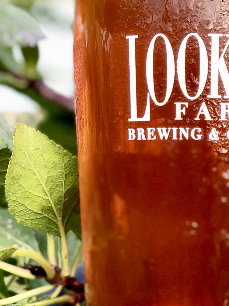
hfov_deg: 8.5
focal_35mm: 169
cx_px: 368
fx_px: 1491
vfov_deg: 11.7
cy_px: 178
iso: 16
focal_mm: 6
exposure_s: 1/60
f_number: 2.4
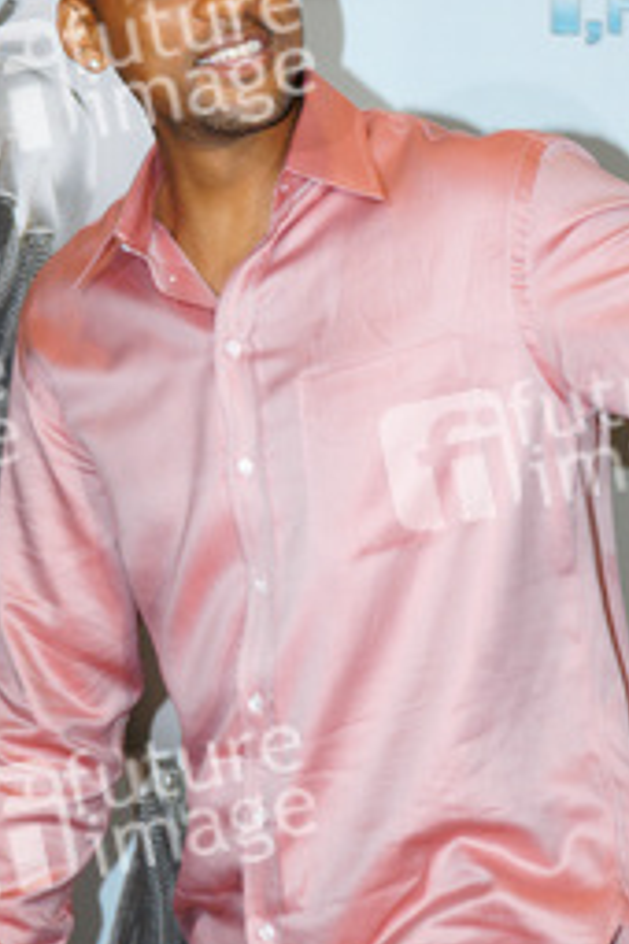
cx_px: 233
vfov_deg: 13.2
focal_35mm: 155
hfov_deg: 8.9
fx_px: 4062
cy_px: 259
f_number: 4.5
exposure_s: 1/125
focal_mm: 66
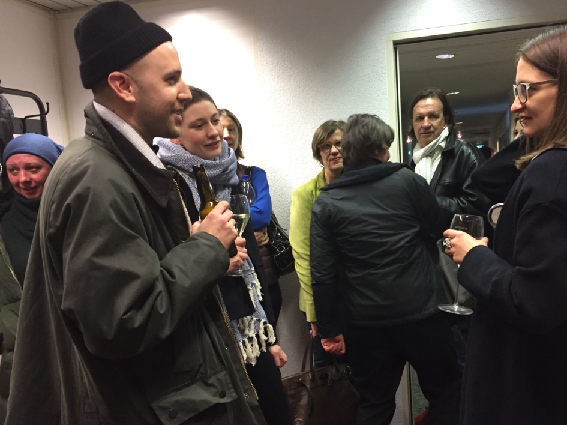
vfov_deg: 40.5
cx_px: 330
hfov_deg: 52.4
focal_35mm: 35
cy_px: 253
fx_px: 573
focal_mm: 4.15
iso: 200
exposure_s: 1/33
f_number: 2.2
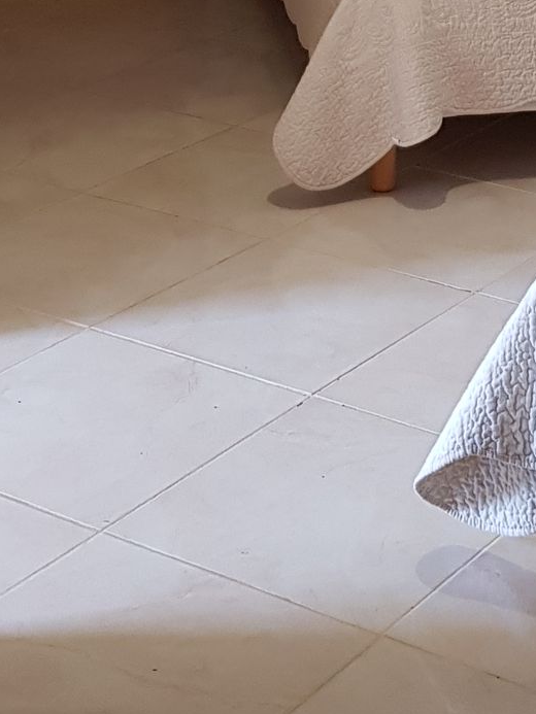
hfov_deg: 15.1
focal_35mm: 96
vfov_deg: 18.5
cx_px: 542
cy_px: -304
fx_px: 1981
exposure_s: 1/50
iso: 125
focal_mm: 4.2
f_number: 1.7
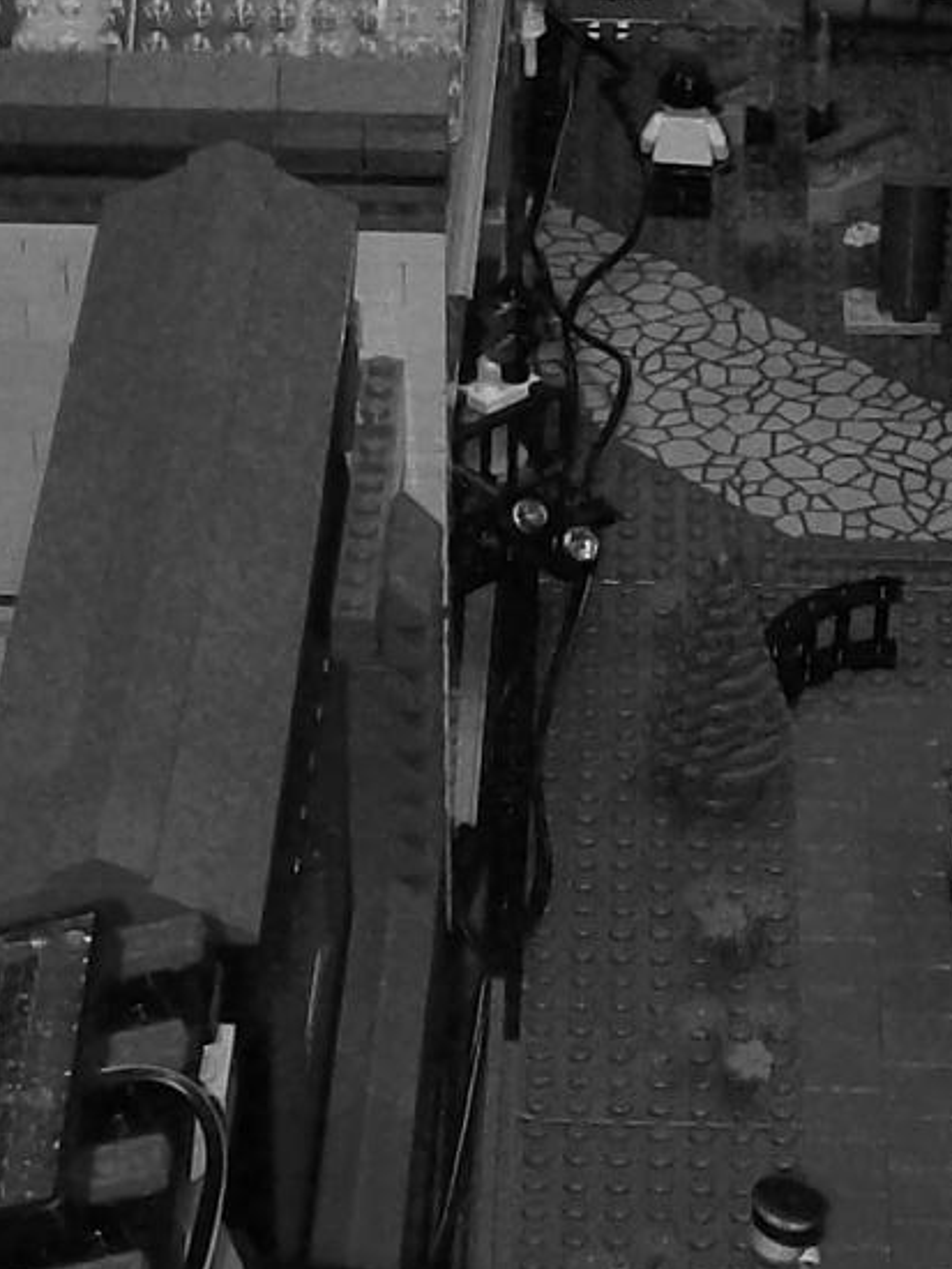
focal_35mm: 134
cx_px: 913
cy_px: 764
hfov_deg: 11.0
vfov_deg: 14.7
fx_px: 4910
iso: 200
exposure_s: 1/64
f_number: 2.7
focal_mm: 6
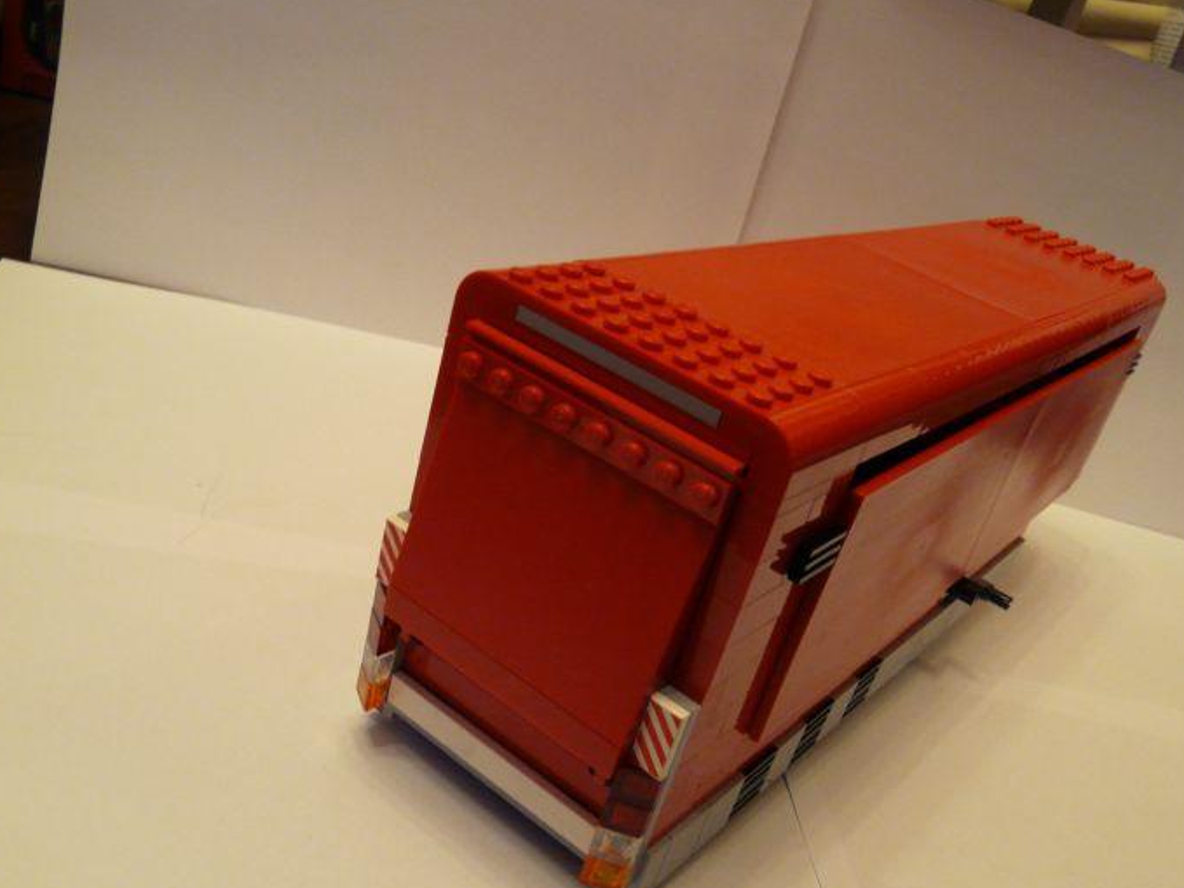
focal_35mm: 33
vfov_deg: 42.8
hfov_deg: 55.3
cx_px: 619
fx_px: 1129
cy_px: 516
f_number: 2.8
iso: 200
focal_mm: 4.6
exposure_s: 1/8
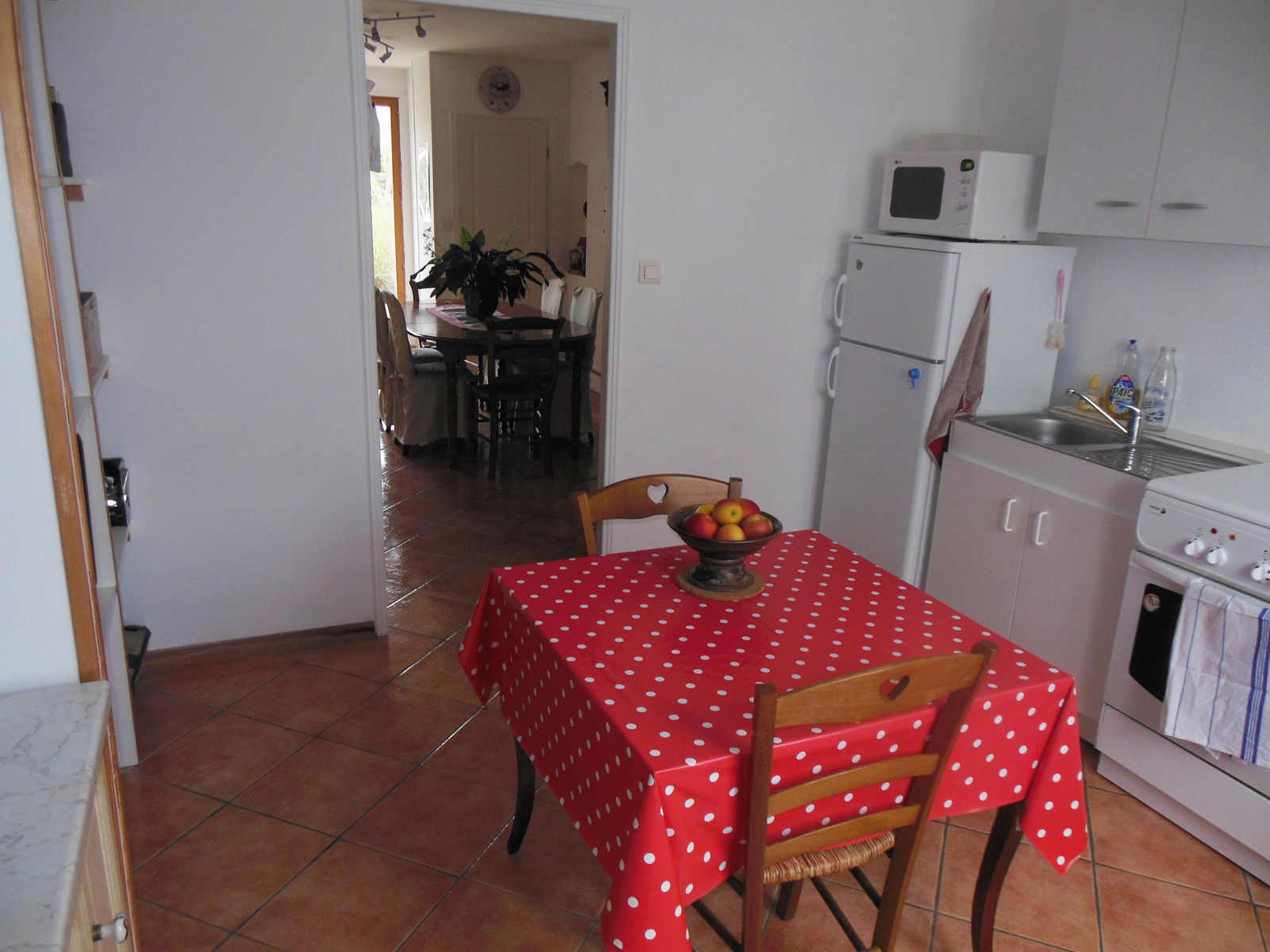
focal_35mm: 25
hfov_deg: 69.4
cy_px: 476
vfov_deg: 54.9
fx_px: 917
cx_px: 635
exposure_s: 1/30
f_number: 3.2
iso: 125
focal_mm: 4.5
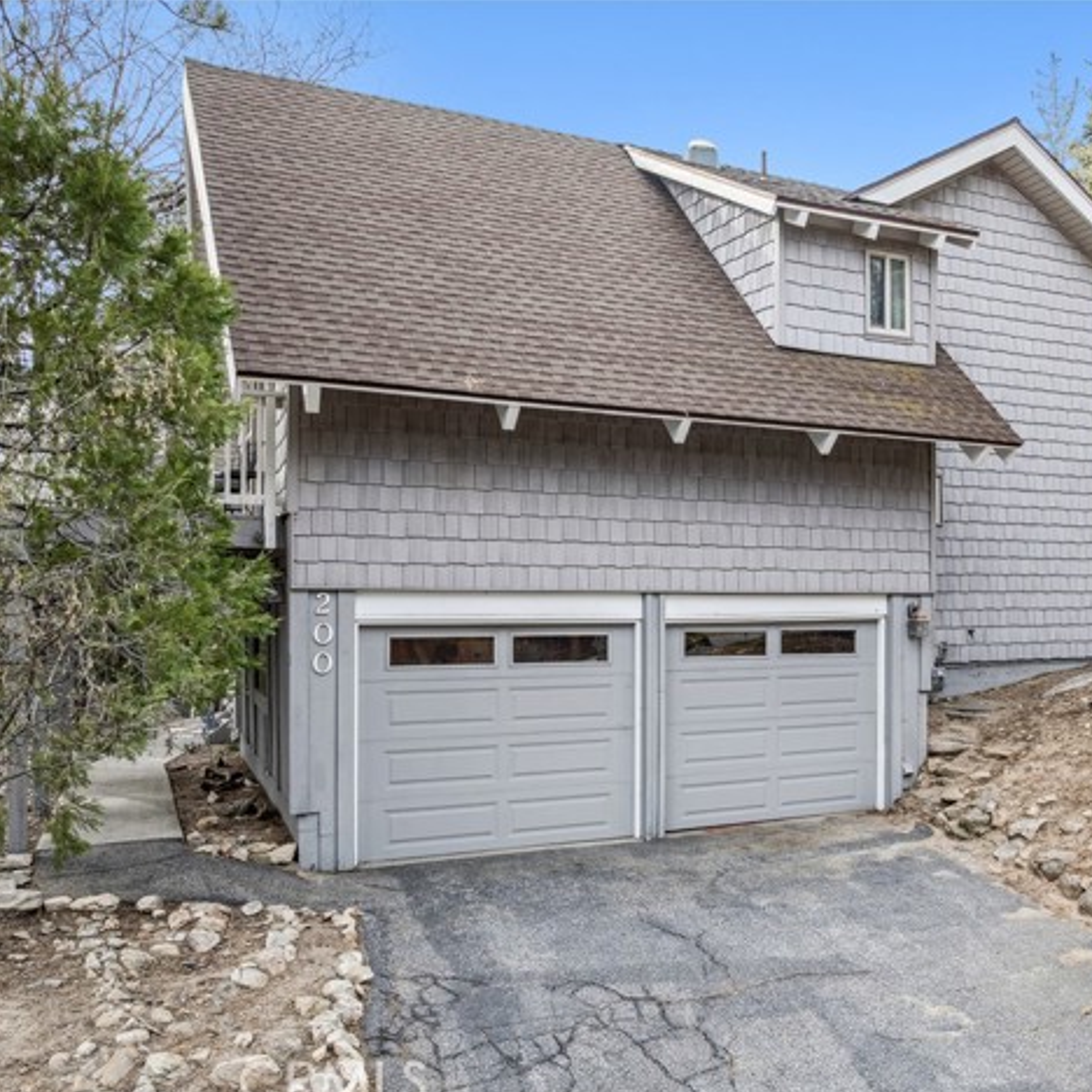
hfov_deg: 55.1
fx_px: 1035
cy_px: 556
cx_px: 670
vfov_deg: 55.6
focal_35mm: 29
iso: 120
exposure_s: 1/25
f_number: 2.8
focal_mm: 12.3
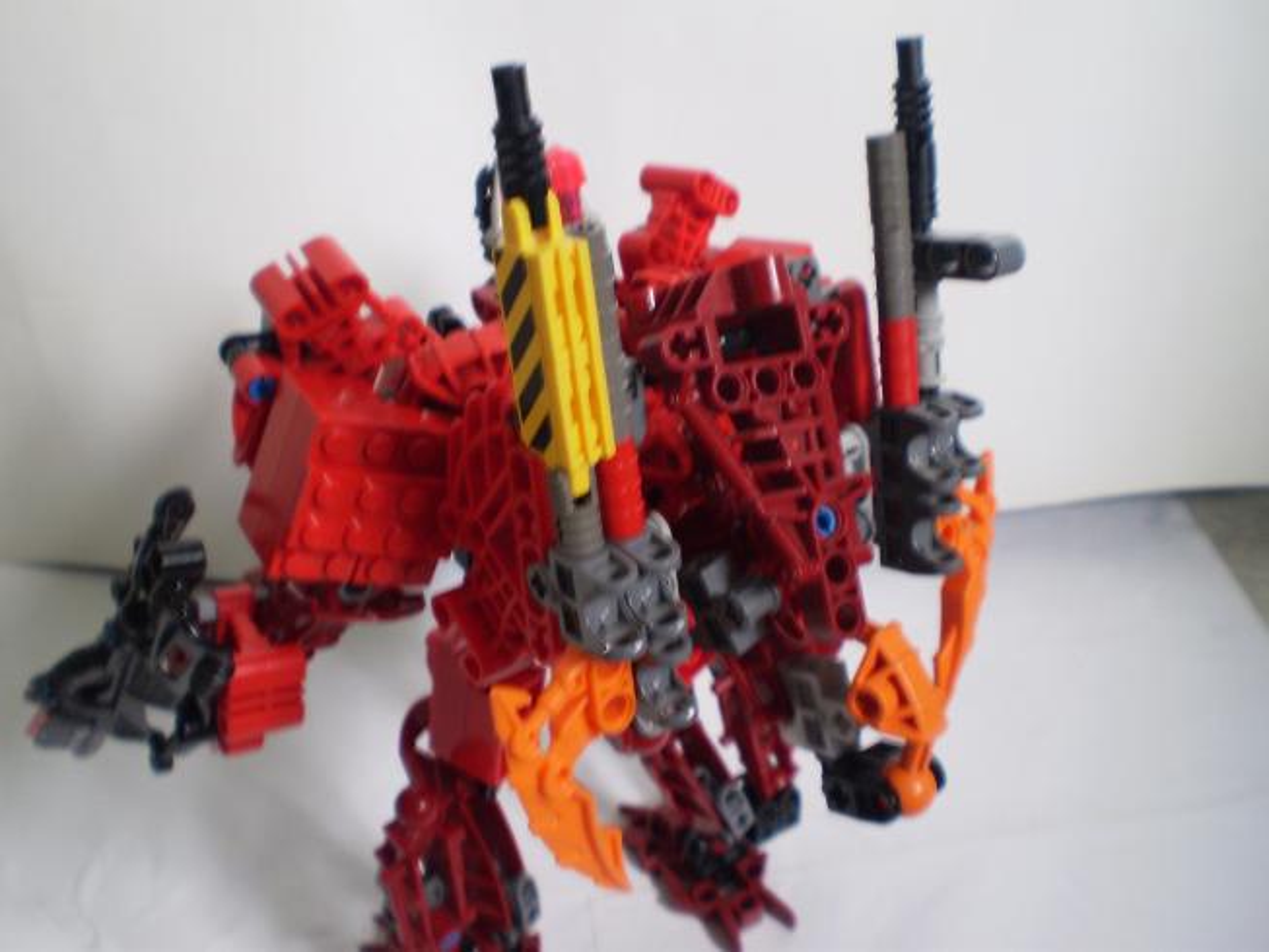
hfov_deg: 51.3
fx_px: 1320
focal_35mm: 36
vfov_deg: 39.7
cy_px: 476
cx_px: 634
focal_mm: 6.3
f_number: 3.1
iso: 125
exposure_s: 1/8
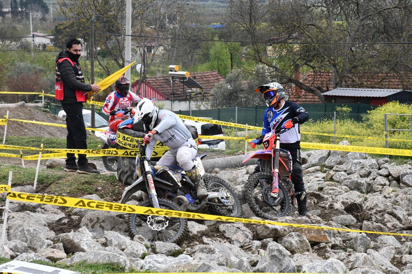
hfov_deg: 15.2
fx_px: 1545
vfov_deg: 10.2
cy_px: 137
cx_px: 206
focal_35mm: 135
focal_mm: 90
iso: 3200
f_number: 18
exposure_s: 1/1250
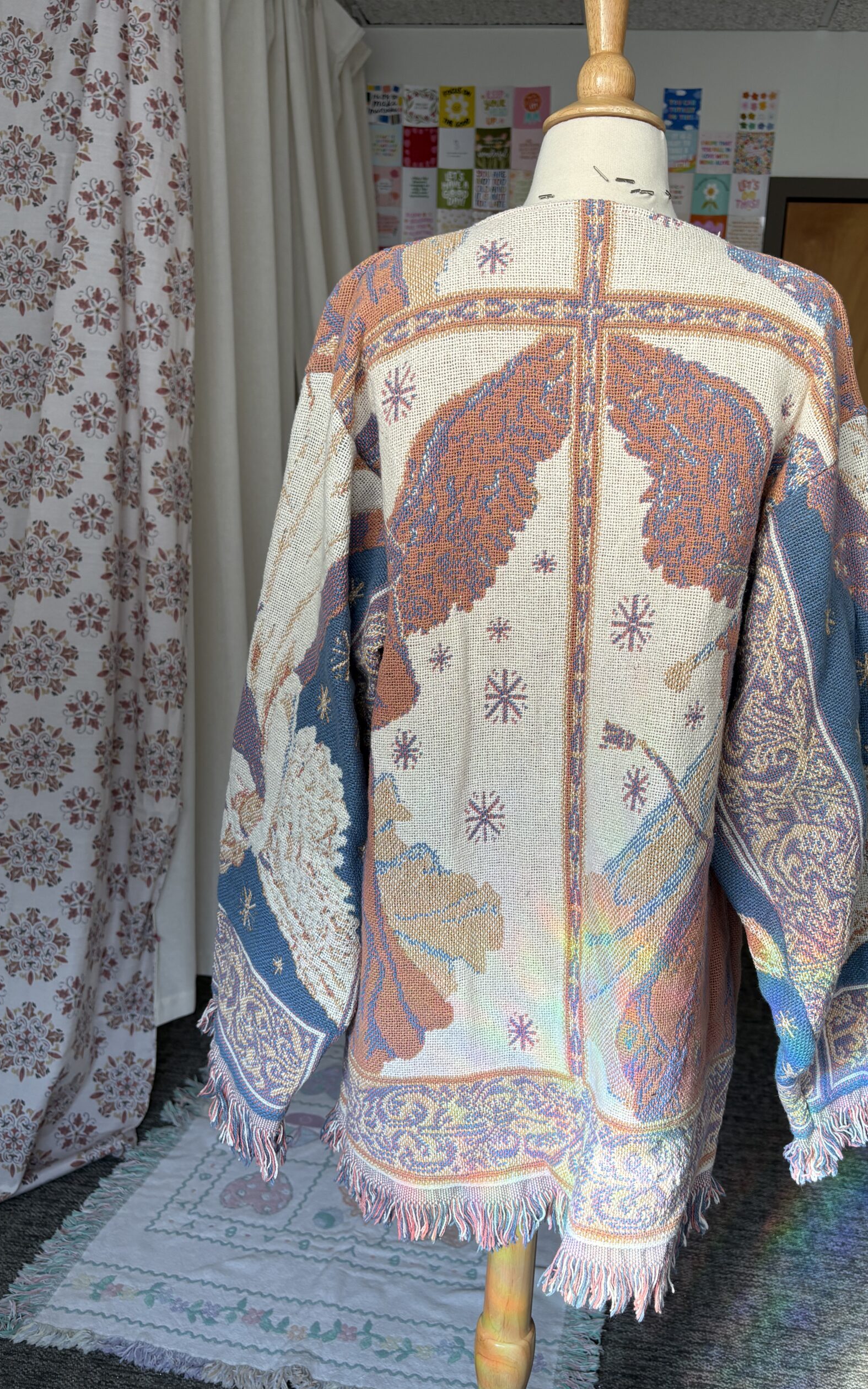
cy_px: 705
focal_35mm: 28
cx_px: 498
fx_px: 1060
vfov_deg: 66.5
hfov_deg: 44.4
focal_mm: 5.96
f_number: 1.6
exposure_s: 1/122
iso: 50
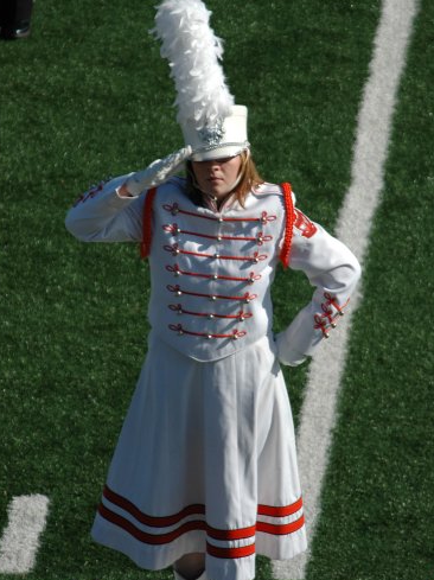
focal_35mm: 708
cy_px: 251
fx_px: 11851
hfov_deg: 2.1
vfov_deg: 2.8
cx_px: 226
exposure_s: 1/1250
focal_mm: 400
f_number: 5.6
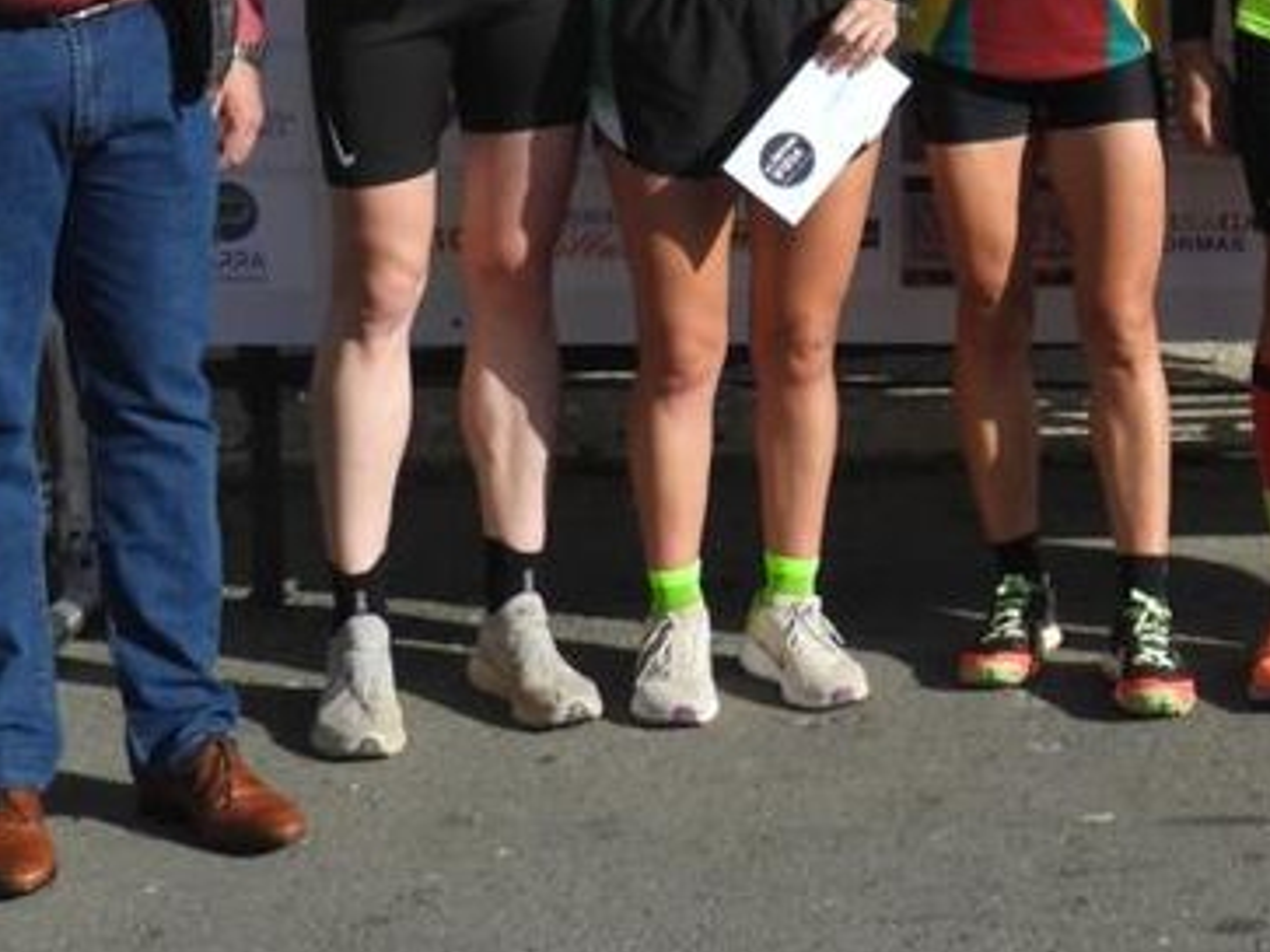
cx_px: 1592
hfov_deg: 17.1
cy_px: -77
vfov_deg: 13.3
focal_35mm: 109
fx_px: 3998
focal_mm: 5.9
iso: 100
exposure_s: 1/2000
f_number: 3.2
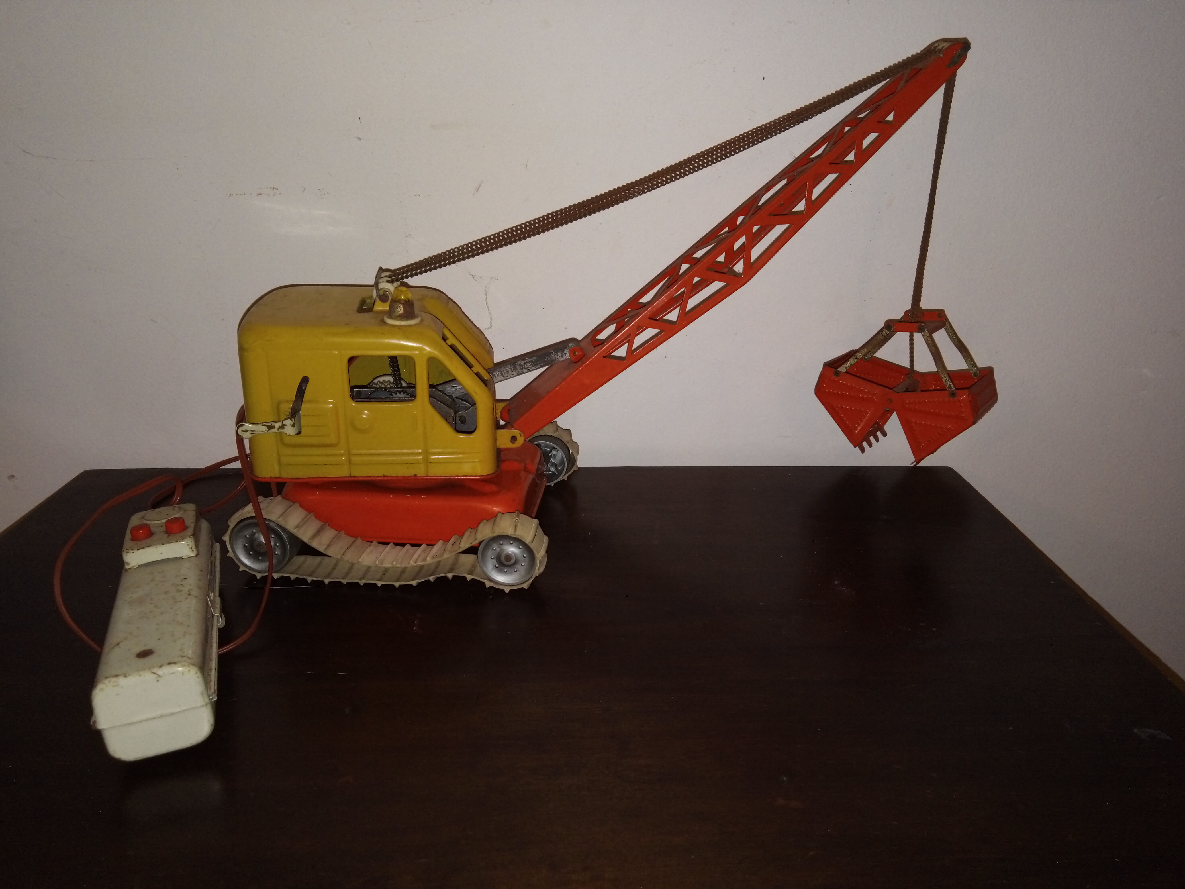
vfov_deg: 49.7
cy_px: 444
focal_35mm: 28
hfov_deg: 63.4
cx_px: 592
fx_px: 959
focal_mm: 4.52
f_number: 2.2
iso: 185
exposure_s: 1/33.3
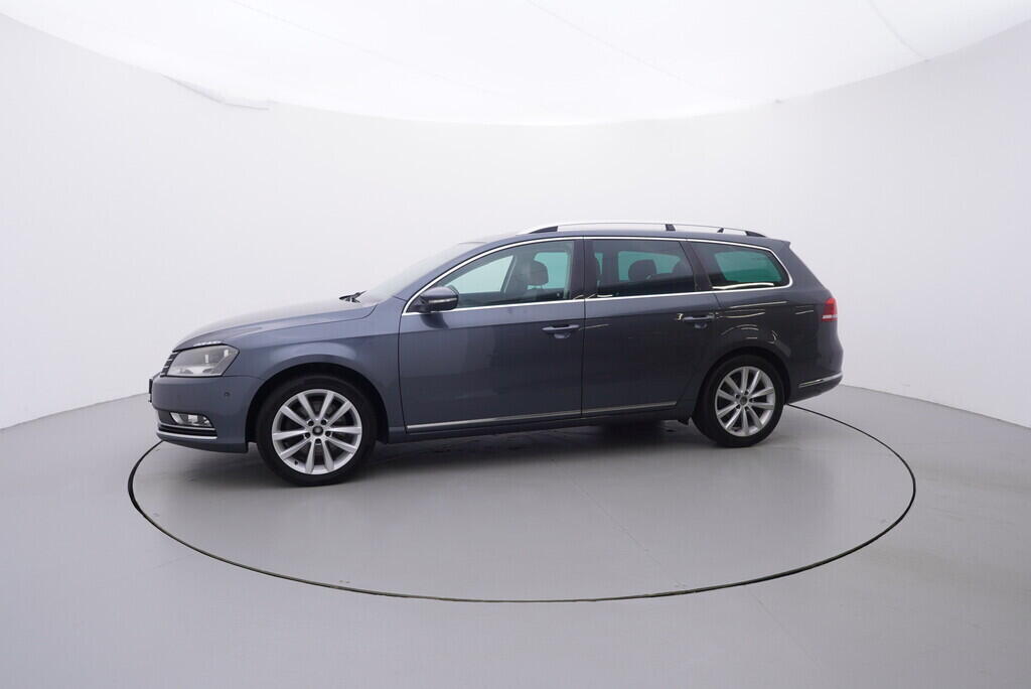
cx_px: 516
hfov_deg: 77.3
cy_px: 344
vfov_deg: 56.2
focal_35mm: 22
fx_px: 645
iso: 200
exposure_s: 1/80
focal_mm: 15
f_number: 5
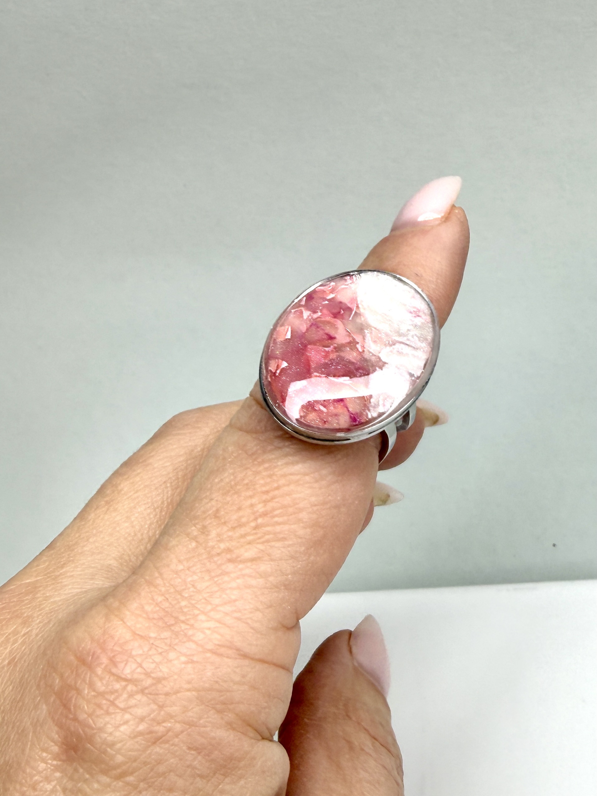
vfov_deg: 71.6
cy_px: 398
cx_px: 298
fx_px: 552
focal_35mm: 24
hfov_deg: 56.8
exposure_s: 1/132
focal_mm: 2.22
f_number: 2.2
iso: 40
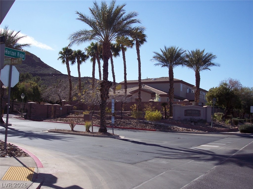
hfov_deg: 47.9
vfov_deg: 36.8
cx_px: 126
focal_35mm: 39
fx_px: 285
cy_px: 94
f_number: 4
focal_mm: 8
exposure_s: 1/750
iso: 100
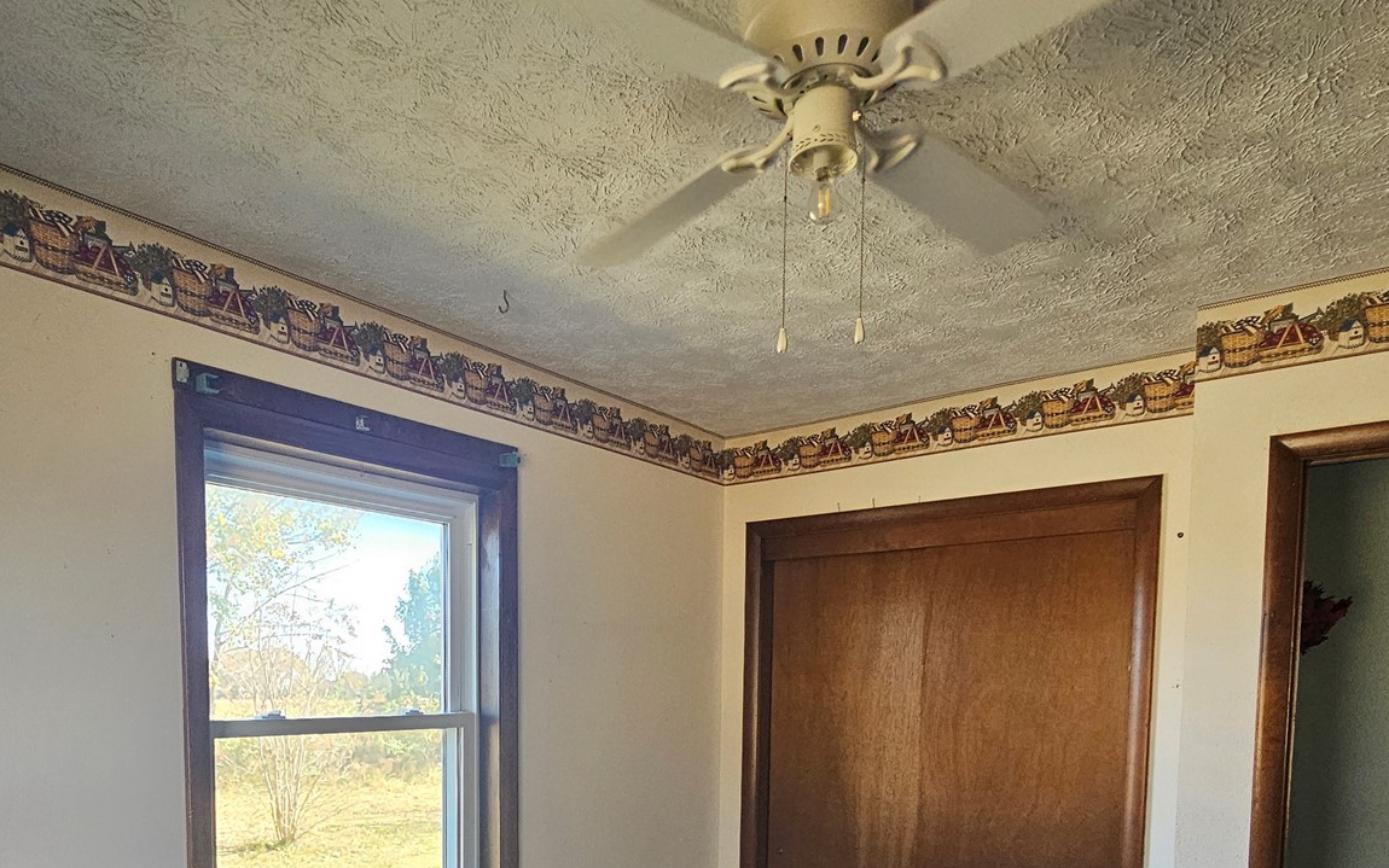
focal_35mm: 23
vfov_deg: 48.8
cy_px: 739
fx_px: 871
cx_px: 586
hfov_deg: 76.6
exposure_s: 1/60
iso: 125
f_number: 2.2
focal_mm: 2.2
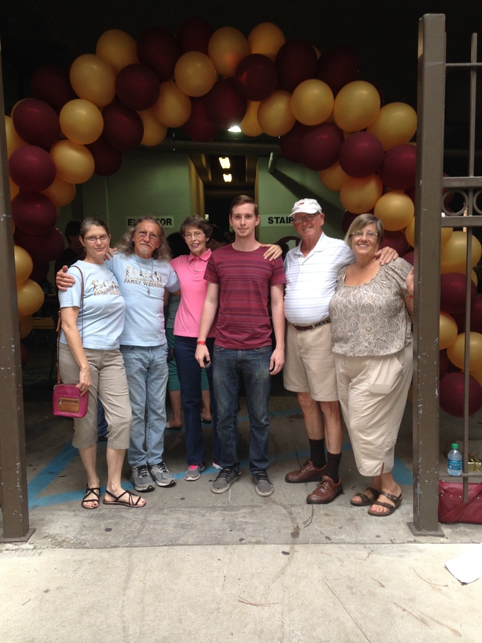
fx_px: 613
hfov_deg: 42.9
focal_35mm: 33
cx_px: 241
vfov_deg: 55.4
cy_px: 322
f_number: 2.4
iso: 64
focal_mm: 4.12
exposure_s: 1/60
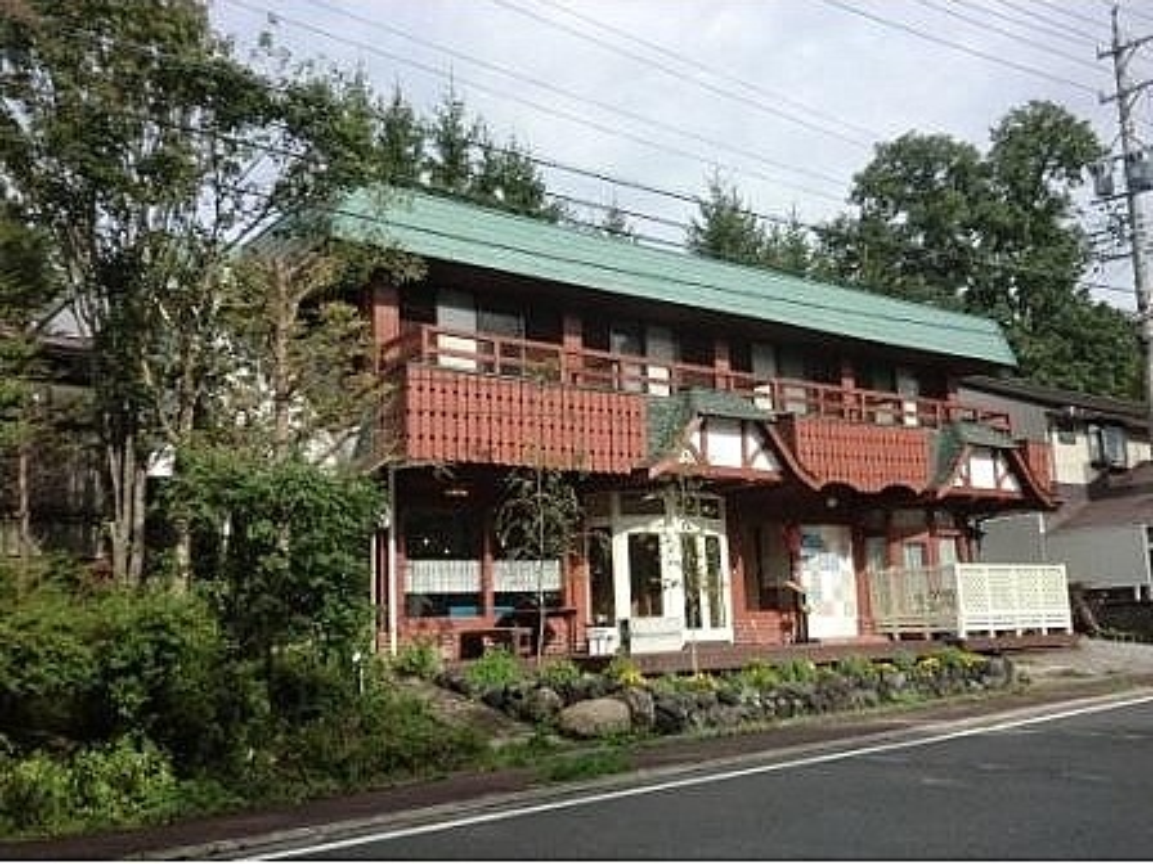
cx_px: 576
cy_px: 432
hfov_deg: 51.4
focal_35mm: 36
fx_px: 1199
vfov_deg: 39.7
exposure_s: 1/500
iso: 50
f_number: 3
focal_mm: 6.58
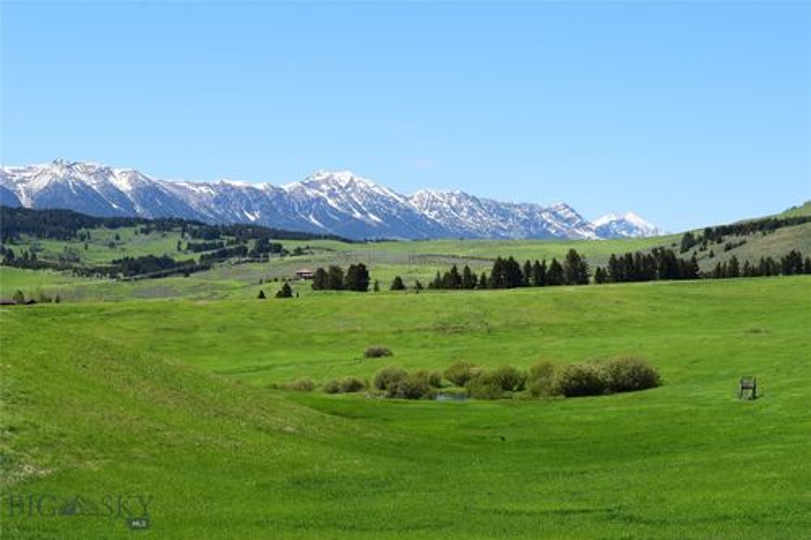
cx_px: 406
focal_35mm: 82
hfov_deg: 24.6
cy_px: 270
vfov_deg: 16.5
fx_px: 1858
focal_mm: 55
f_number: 11
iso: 400
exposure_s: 1/500
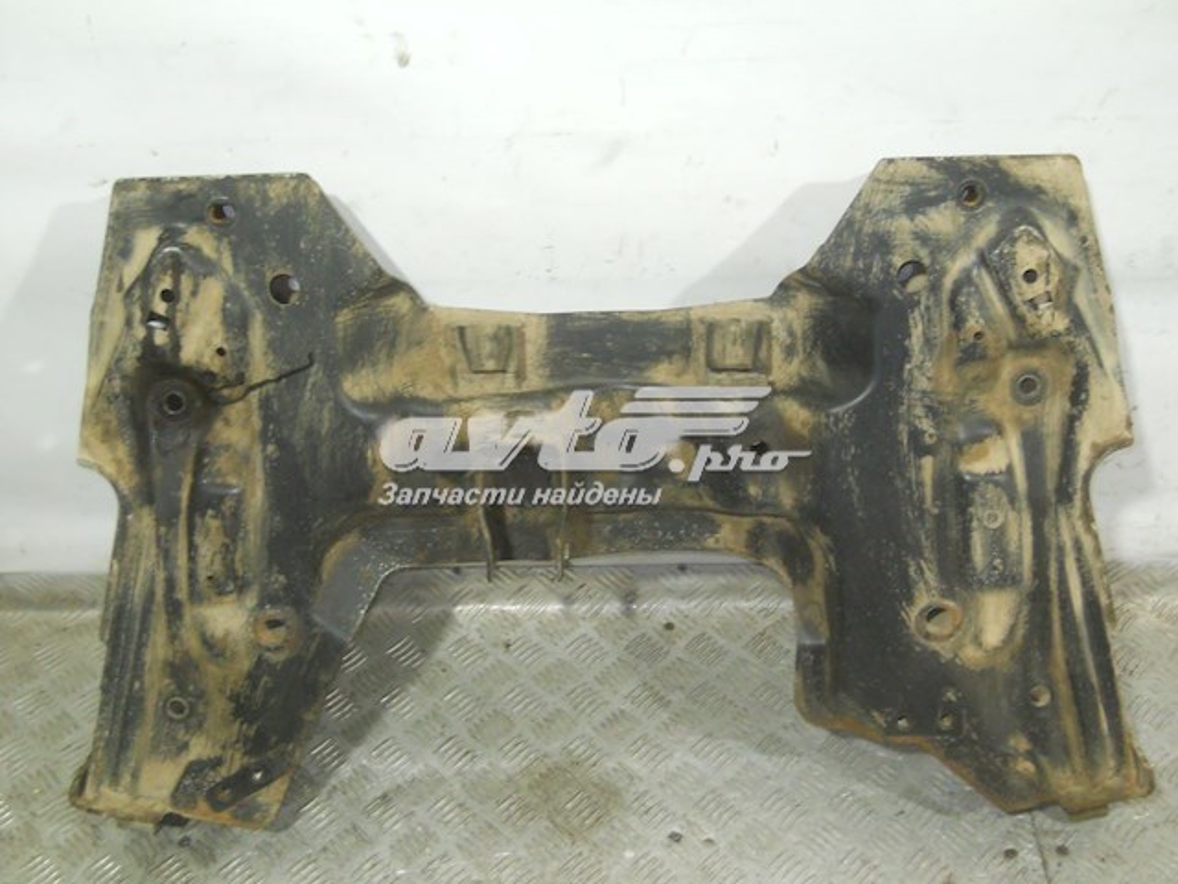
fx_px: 1395
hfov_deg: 45.8
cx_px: 589
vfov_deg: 35.1
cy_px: 442
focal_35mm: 41
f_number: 3.1
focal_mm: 6.72
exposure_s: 1/30
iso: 320
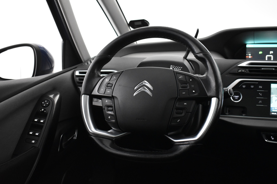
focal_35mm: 39
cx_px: 138
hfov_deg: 49.6
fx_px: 300
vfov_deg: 34.2
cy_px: 92
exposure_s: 1/40
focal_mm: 26
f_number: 4
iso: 3200
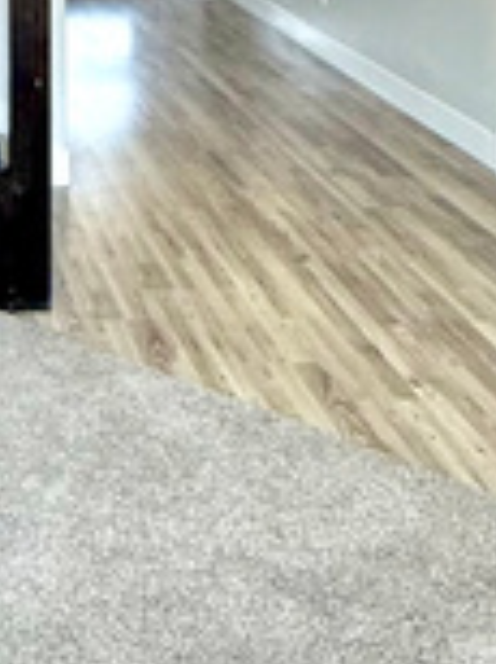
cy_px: -142
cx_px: -177
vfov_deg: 25.0
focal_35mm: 70
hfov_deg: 19.1
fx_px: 1341
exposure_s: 1/99
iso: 64
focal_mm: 2.22
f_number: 2.2
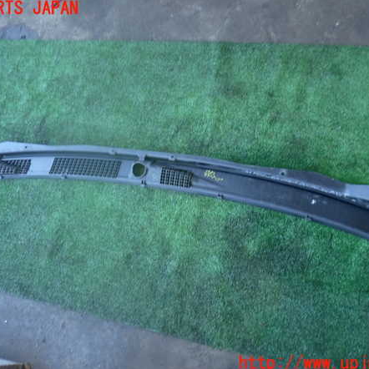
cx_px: 177
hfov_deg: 46.0
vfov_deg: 46.0
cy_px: 186
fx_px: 434
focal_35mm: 36
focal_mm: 5.4
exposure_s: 1/60
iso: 200
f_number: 2.3
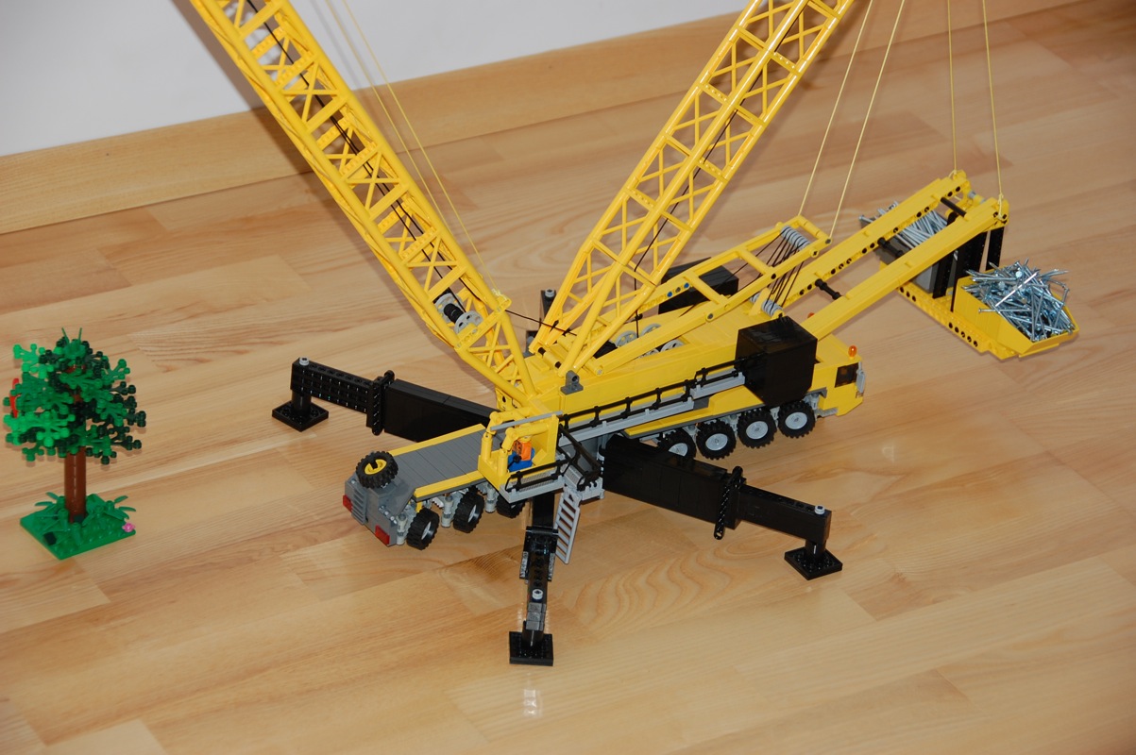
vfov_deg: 12.2
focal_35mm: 112
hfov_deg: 18.2
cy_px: 378
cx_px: 568
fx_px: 3547
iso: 200
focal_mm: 75
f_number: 5.3
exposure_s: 1/60
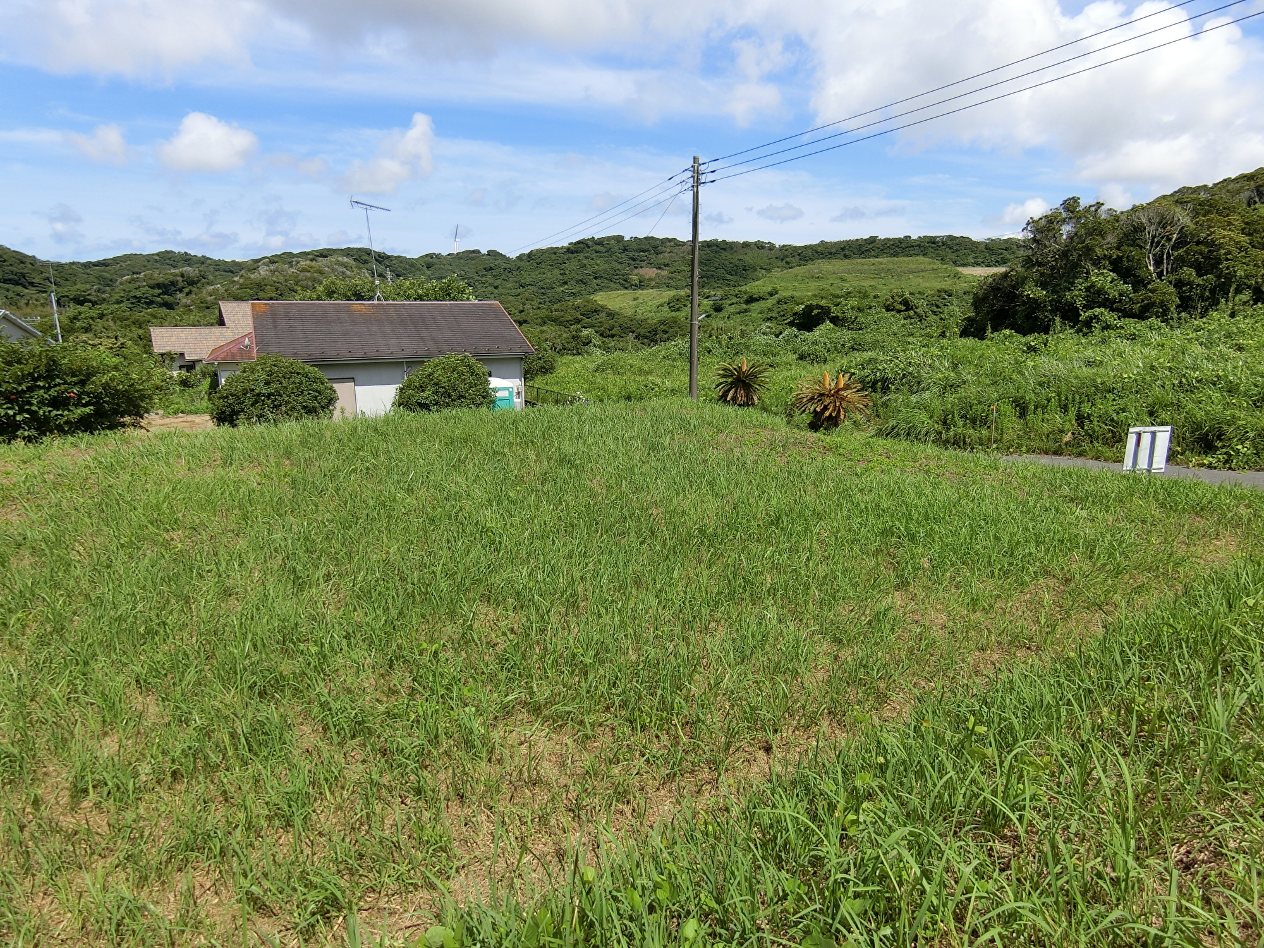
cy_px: 474
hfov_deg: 84.7
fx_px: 694
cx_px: 632
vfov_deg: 68.7
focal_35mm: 19
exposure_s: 1/250
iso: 80
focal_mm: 4.06
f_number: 6.9
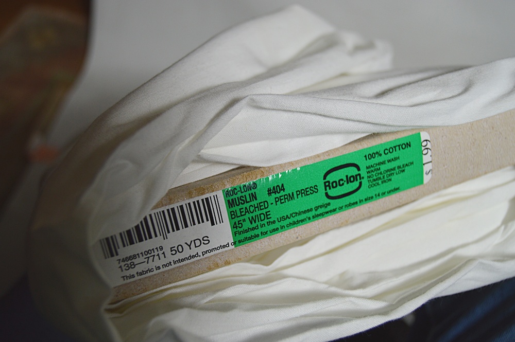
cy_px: 171
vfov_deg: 38.3
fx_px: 493
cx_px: 258
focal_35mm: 34
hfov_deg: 55.1
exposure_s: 1/80
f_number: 4.5
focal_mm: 23
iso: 400
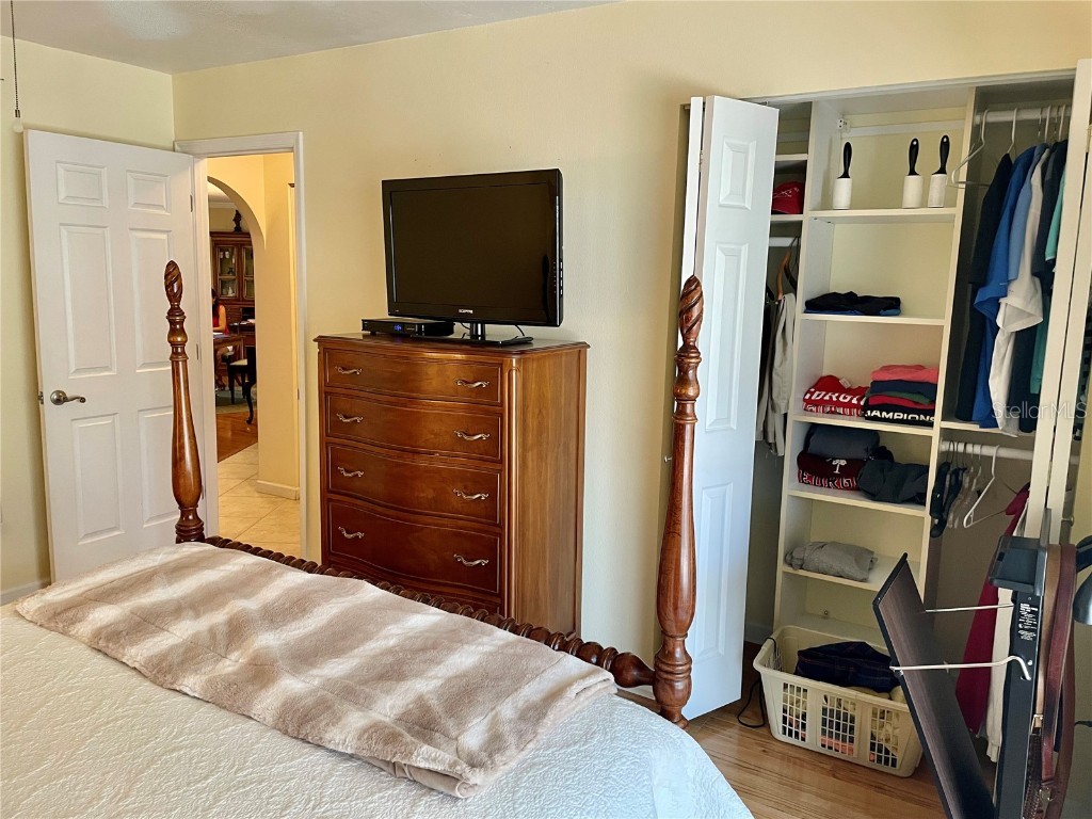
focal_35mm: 26
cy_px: 410
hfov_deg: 67.3
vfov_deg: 53.1
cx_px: 546
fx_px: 820
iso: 160
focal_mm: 4.2
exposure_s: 1/60
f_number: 1.6
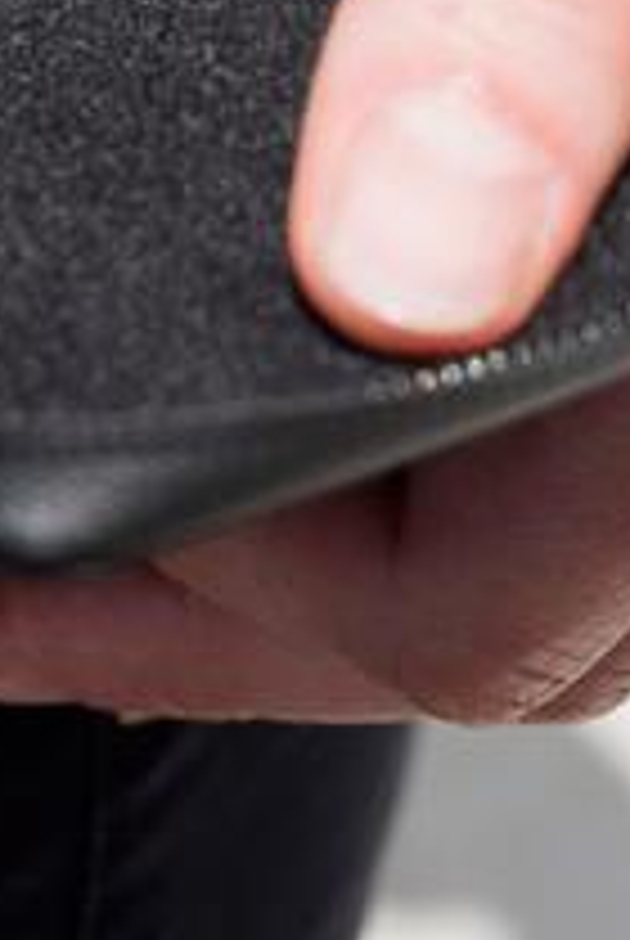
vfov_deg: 11.5
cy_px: -391
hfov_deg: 8.0
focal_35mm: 172
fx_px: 4500
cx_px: 115
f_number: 6.3
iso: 100
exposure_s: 1/250
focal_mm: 50
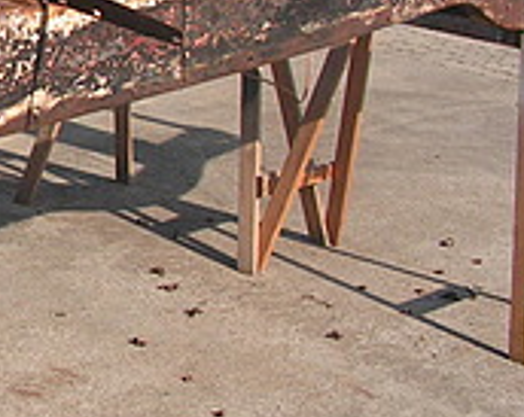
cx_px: -181
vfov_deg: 14.0
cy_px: 52
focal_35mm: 109
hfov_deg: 16.6
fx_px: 1688
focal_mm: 6
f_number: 4.8
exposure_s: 1/400
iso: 64
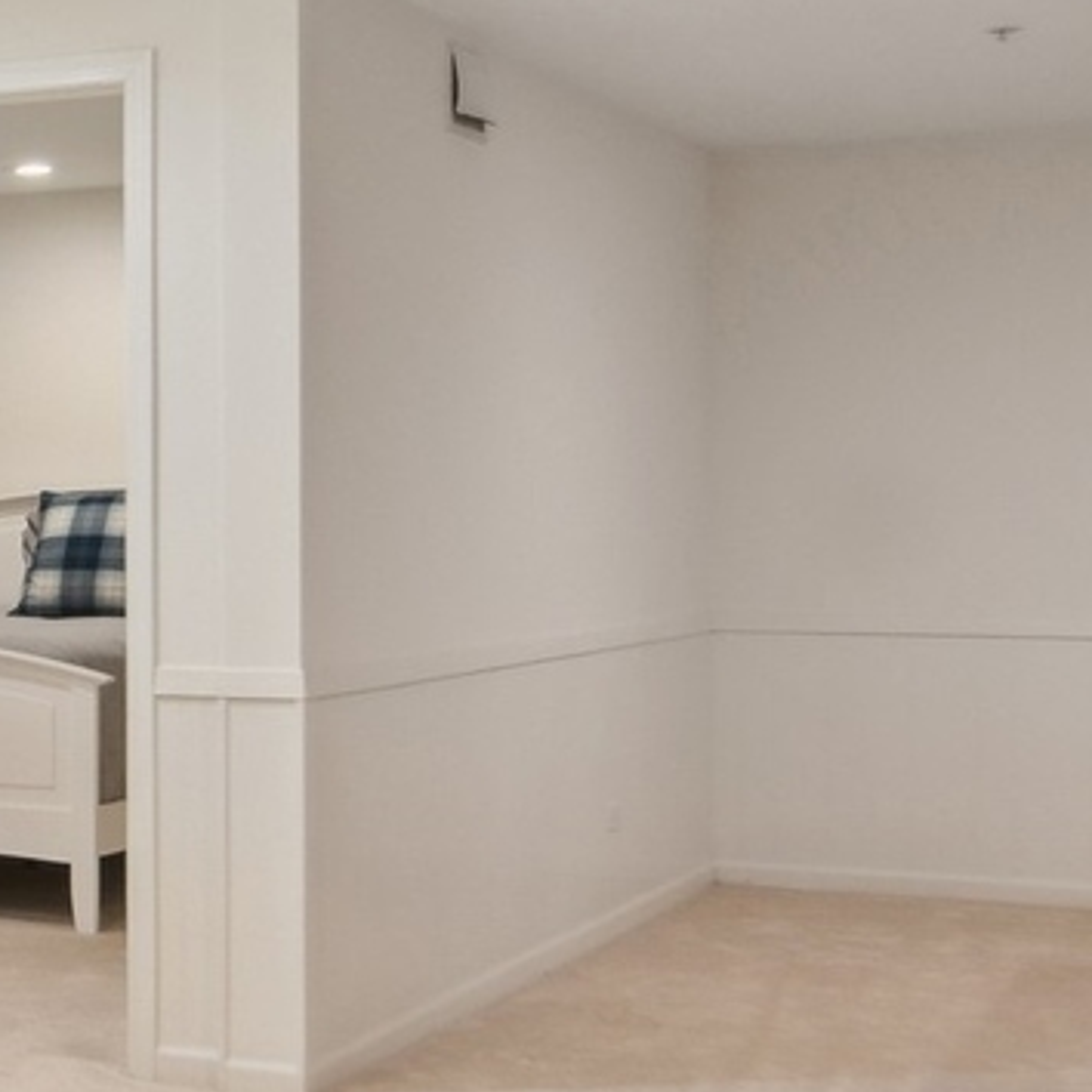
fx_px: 2498
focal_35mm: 70
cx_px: -429
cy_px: 469
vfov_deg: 24.6
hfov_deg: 21.6
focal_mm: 12
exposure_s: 1/20
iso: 200
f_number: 8
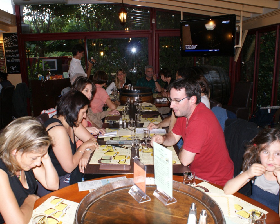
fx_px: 282
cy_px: 112
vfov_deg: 43.4
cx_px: 133
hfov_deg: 52.8
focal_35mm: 34
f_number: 5.6
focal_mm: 20
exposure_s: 1/60
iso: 400
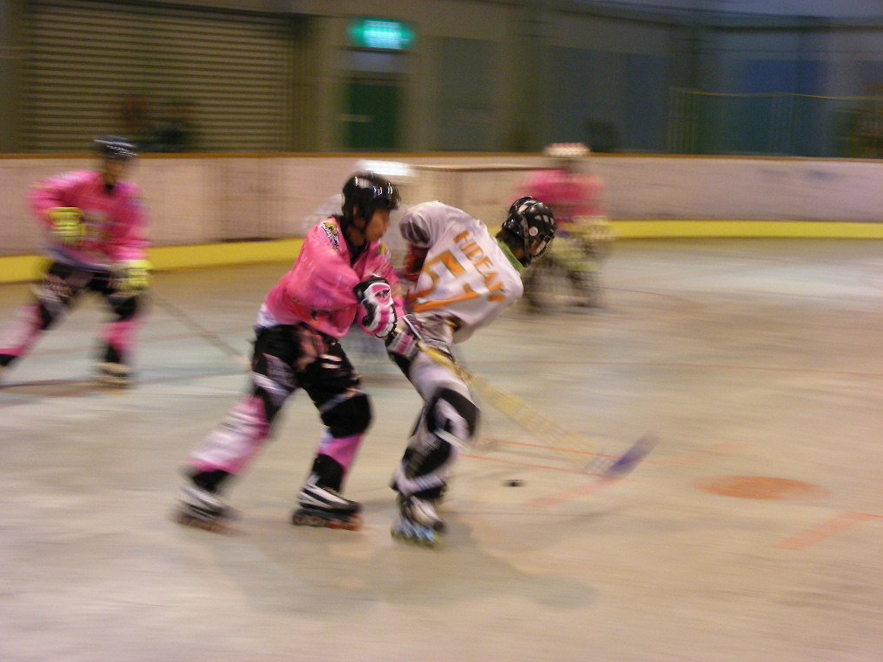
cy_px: 331
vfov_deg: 20.7
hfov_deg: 27.4
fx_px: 1811
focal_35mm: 71
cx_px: 439
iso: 200
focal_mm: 11.7
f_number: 3.5
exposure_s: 1/22
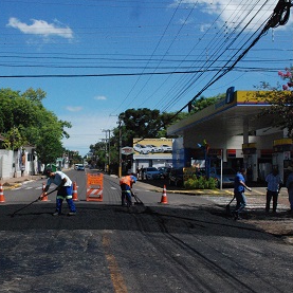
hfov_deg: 35.6
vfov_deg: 36.1
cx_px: 90
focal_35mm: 47
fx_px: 450
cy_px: 148
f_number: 14
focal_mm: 24
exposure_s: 1/800
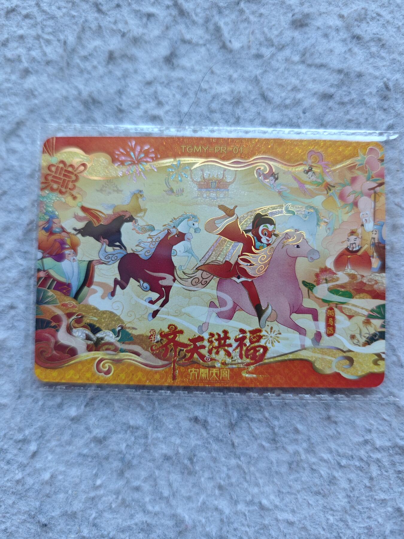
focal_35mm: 23
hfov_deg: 58.9
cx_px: 202
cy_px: 270
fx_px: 358
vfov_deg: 73.9
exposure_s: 1/100
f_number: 1.6
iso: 250
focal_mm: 6.55
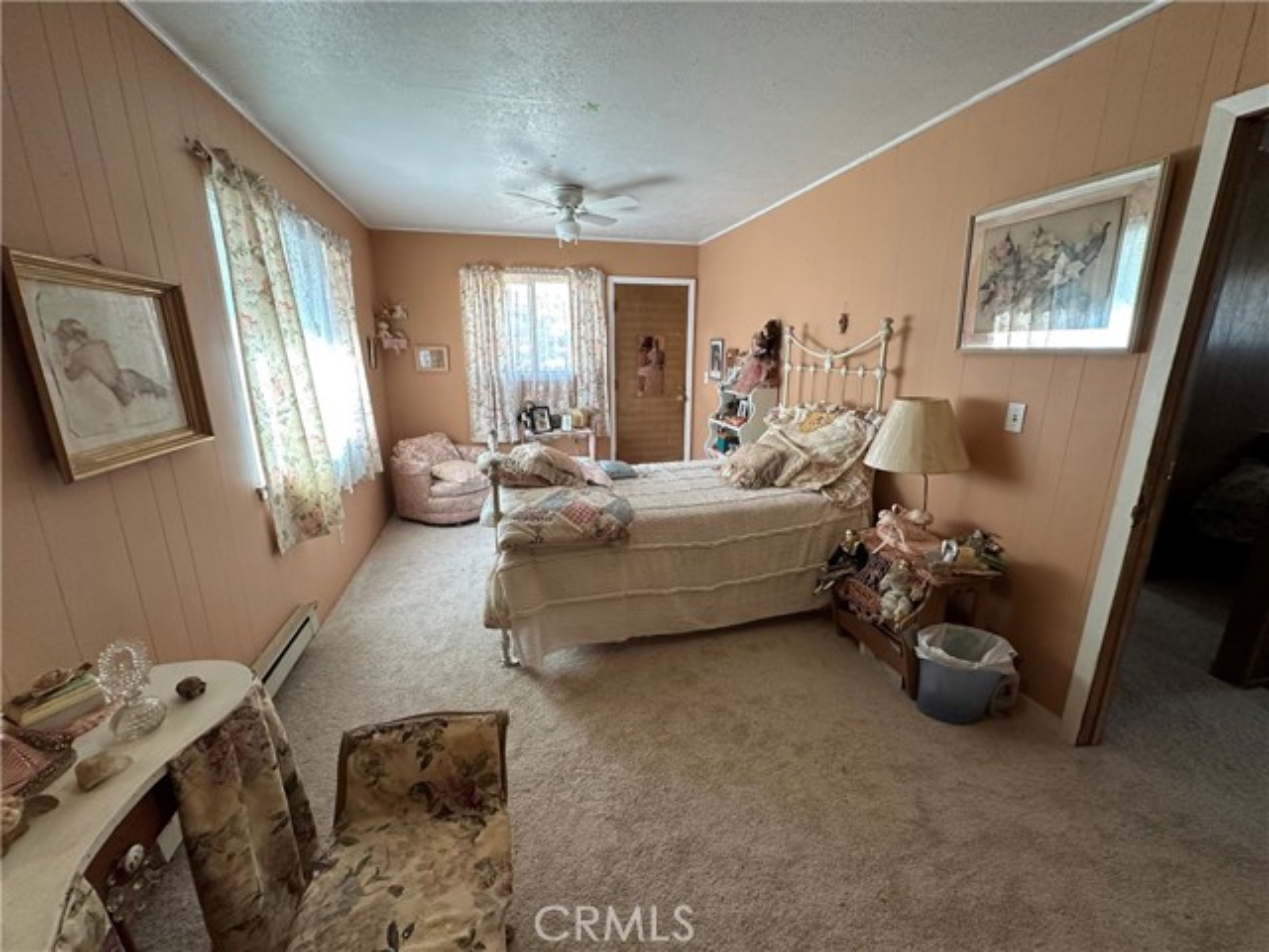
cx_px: 634
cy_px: 476
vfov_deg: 85.7
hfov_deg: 102.1
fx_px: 513
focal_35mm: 14
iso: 250
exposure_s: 1/60
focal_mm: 2.22
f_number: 2.2
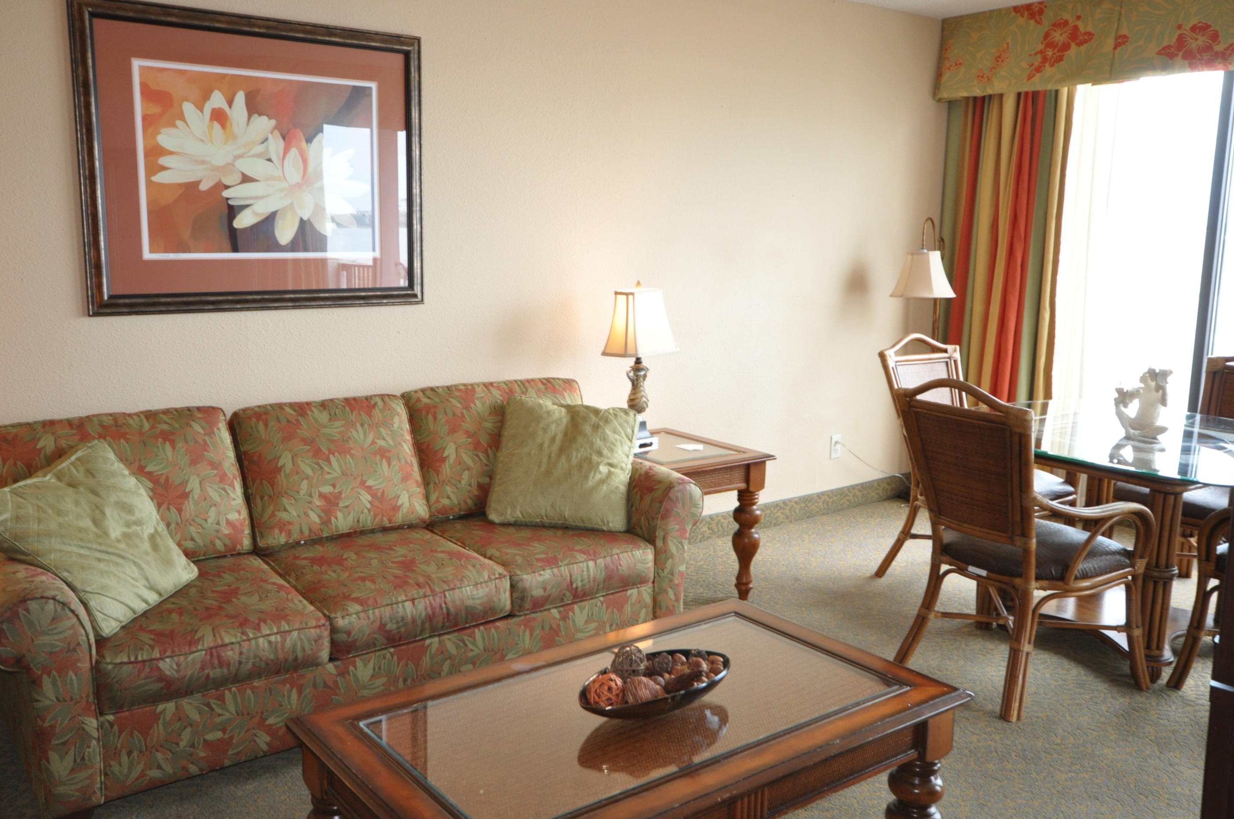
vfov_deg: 41.0
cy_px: 393
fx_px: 1095
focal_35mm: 32
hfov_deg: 58.7
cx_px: 582
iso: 800
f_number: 5.6
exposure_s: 1/50
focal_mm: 20
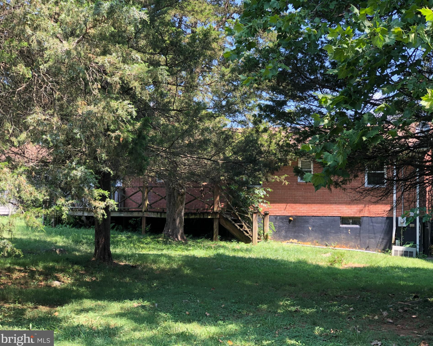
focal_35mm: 60
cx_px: 230
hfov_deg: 31.4
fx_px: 769
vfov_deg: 25.4
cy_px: 174
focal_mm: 6.6
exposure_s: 1/121
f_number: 2.8
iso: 32
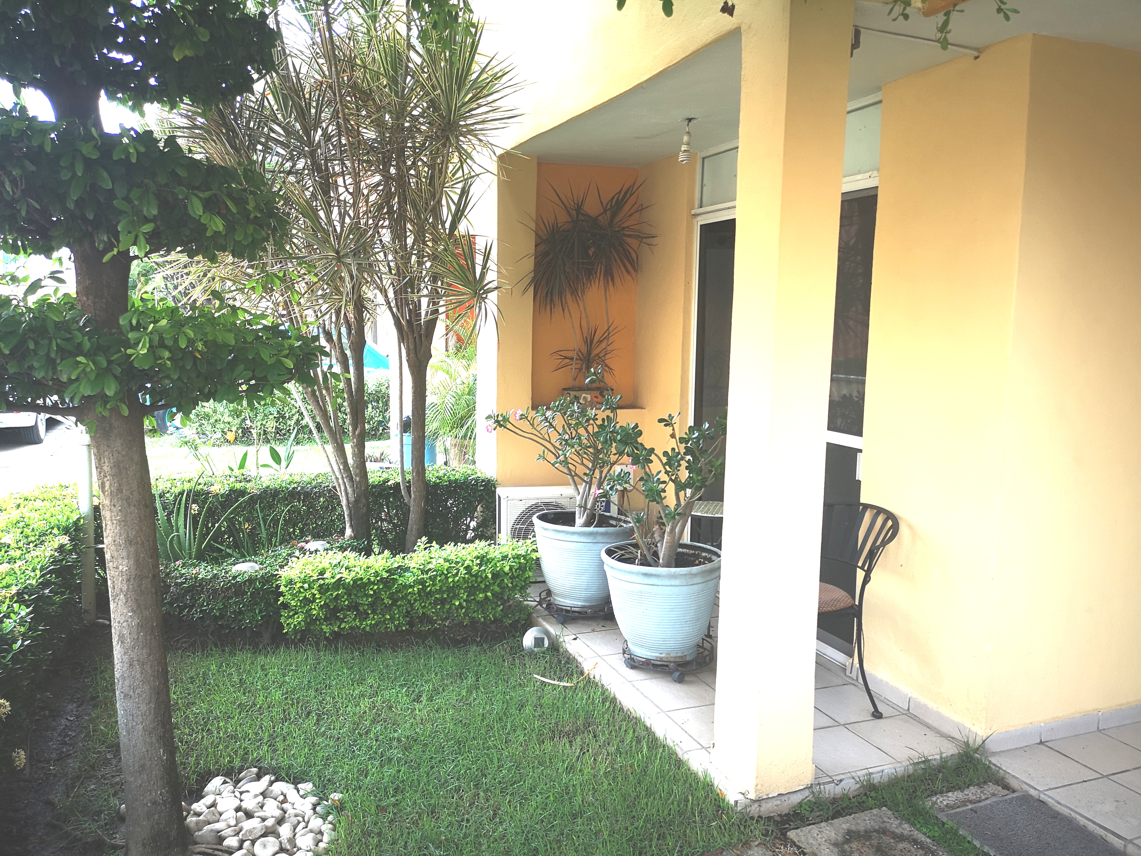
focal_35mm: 27
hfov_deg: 65.3
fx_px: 890
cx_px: 570
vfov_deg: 51.4
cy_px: 428
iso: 50
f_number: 1.8
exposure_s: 1/209
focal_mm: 5.58
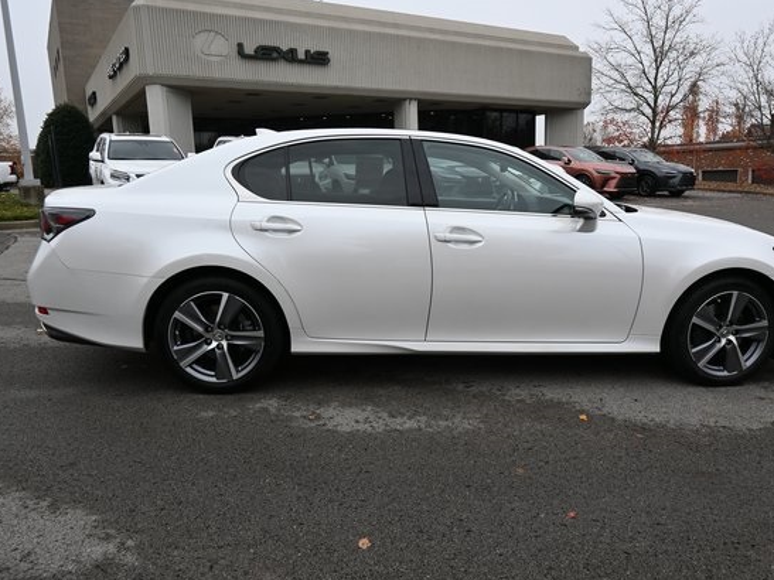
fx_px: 604
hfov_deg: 65.2
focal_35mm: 27
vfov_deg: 51.3
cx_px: 422
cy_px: 299
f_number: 5.6
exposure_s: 1/250
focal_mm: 16
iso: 180
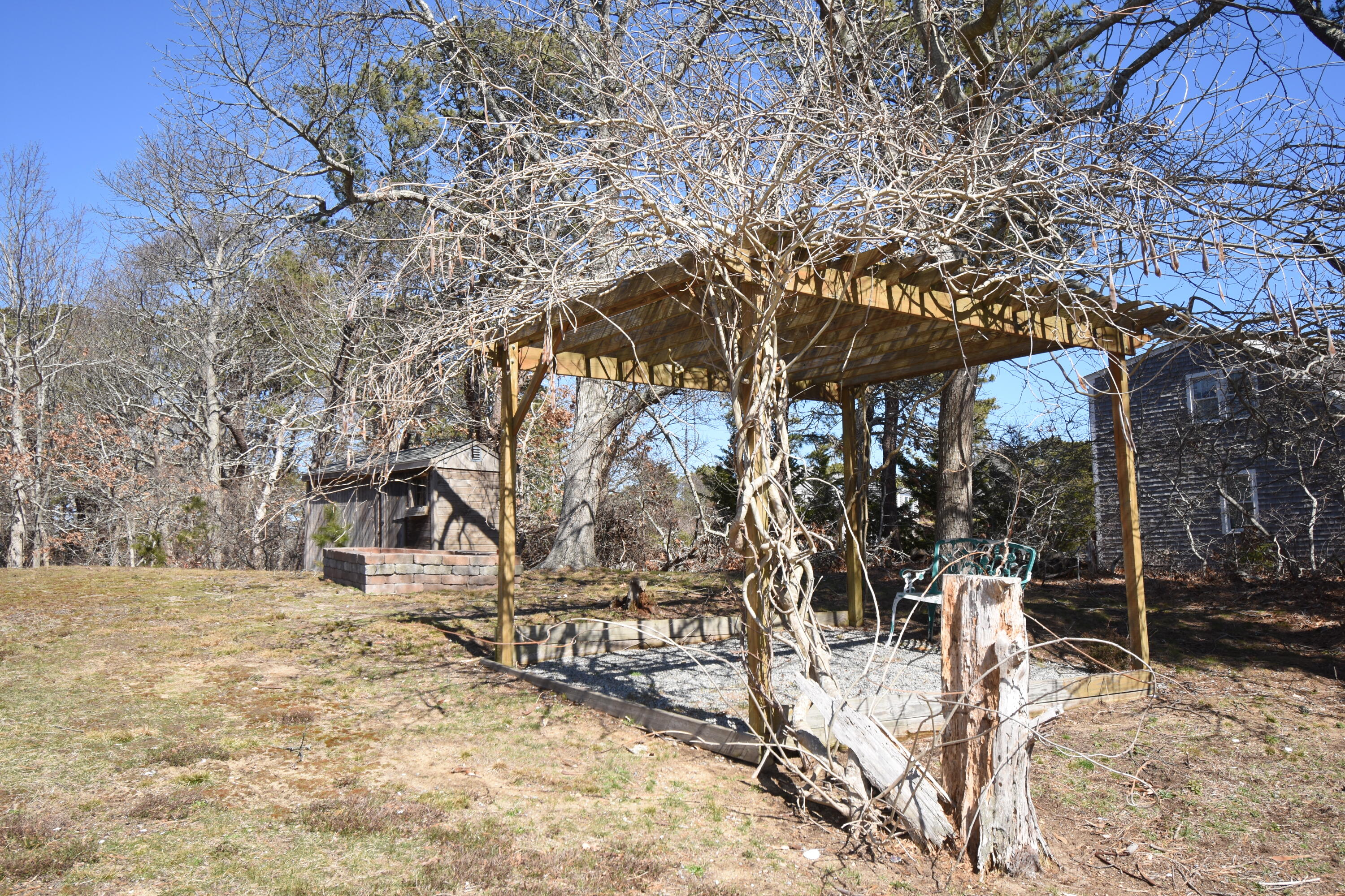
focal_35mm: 30
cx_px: 672
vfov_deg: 43.6
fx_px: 1121
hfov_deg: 61.9
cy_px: 448
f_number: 5.6
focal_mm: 20
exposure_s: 1/250
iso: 100
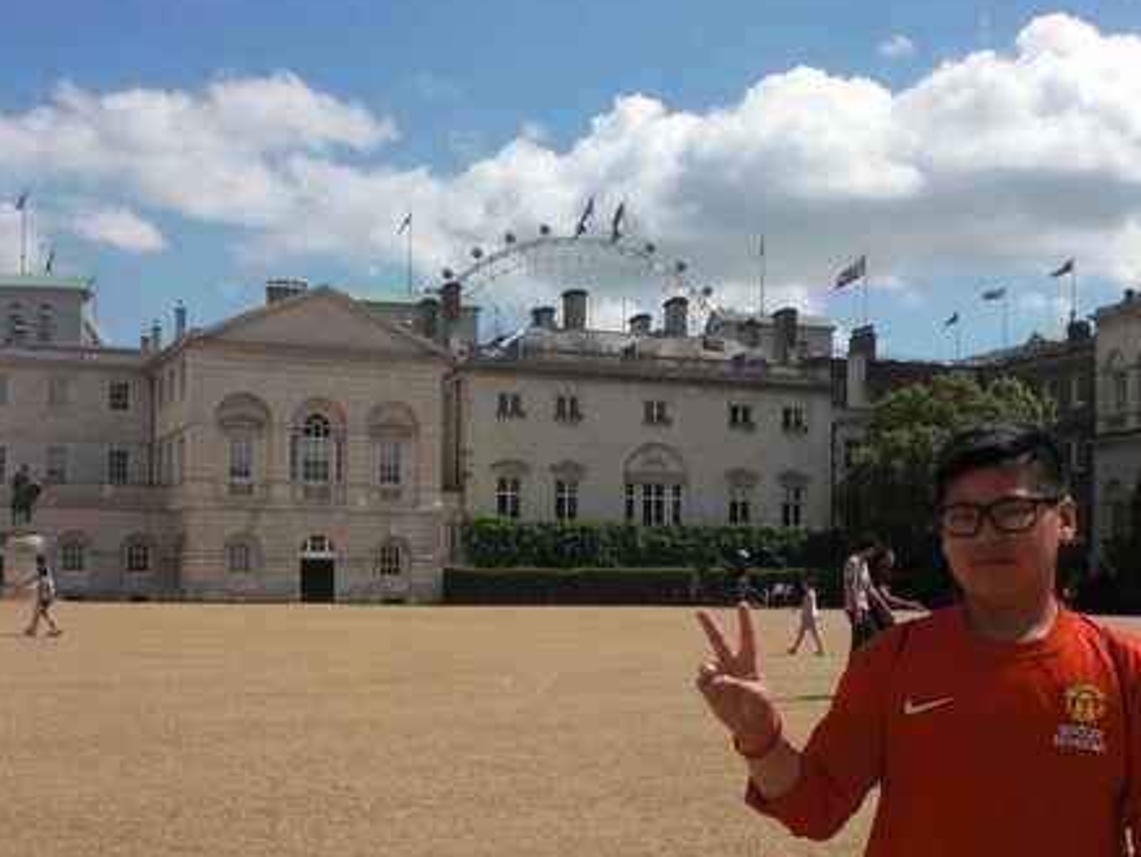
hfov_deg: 36.6
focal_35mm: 52
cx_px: 714
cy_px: 570
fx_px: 1715
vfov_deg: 27.9
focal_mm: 6.3
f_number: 5.6
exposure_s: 1/640
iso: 64
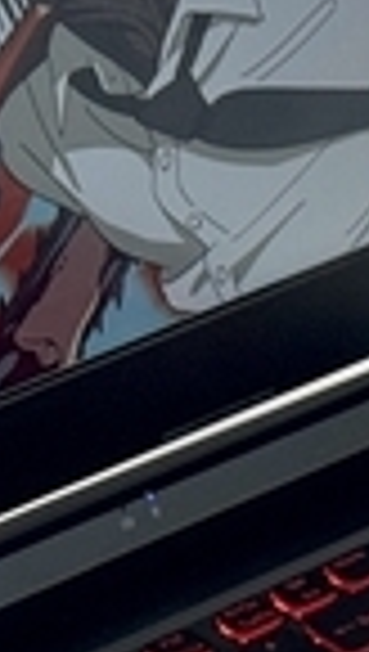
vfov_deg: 7.5
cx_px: 76
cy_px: 549
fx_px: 4989
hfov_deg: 4.2
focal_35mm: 288
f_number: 1.78
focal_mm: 6.76
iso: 80
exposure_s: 1/121
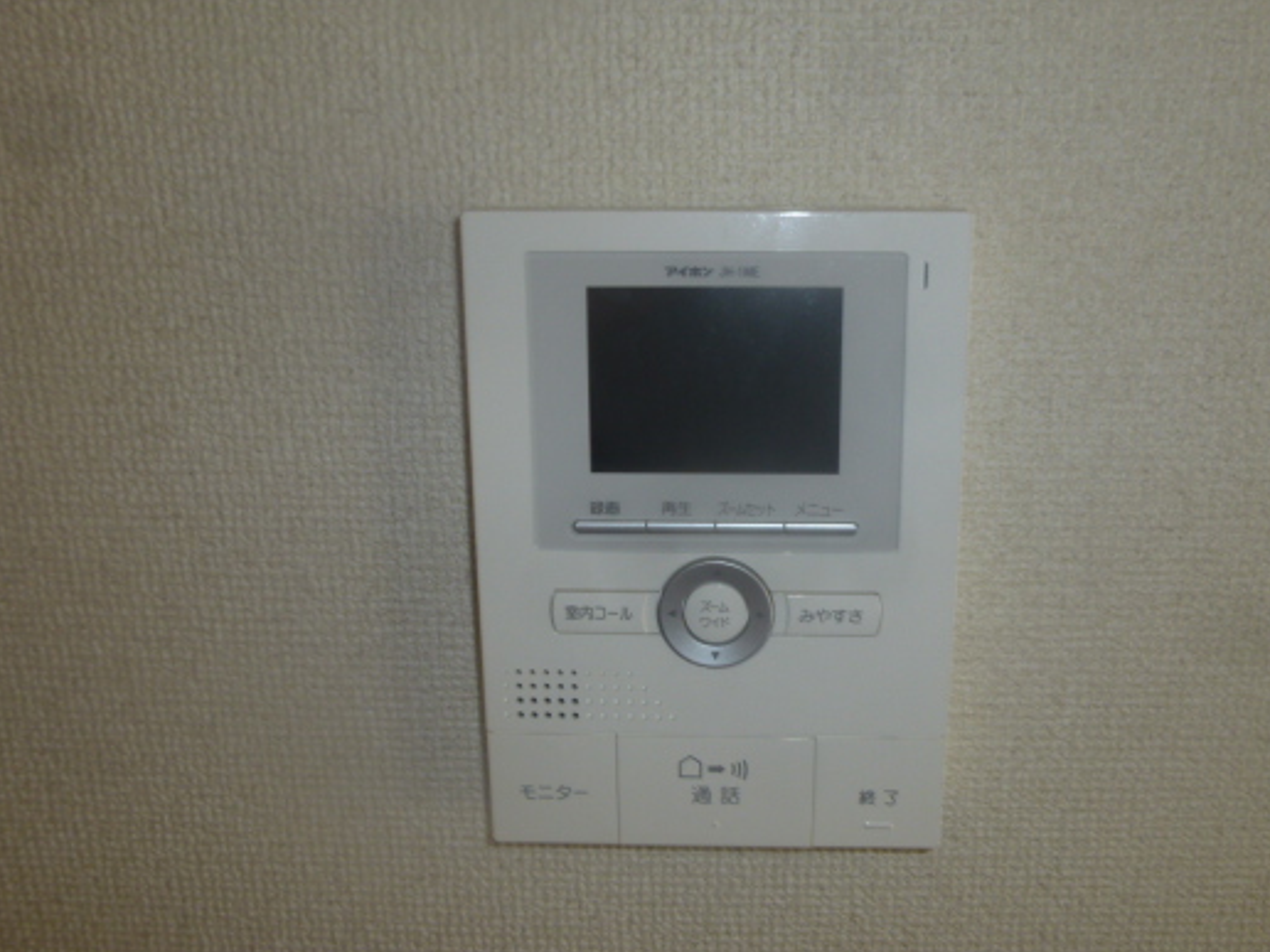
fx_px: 1137
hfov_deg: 58.1
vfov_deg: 45.4
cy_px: 529
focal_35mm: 31
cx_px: 721
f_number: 3.1
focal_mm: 4.5
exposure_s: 1/60
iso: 100
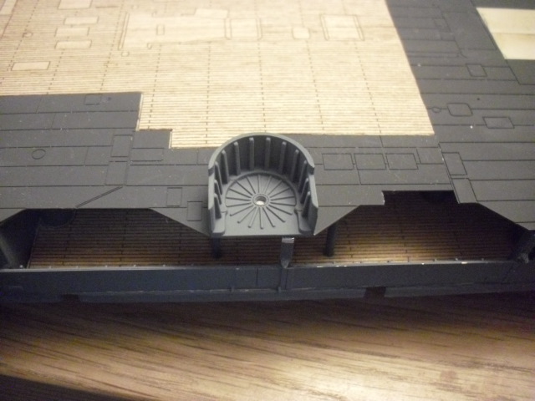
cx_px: 268
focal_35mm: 38
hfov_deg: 49.0
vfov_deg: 37.7
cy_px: 200
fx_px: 587
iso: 800
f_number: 2.8
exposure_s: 1/15
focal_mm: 6.2
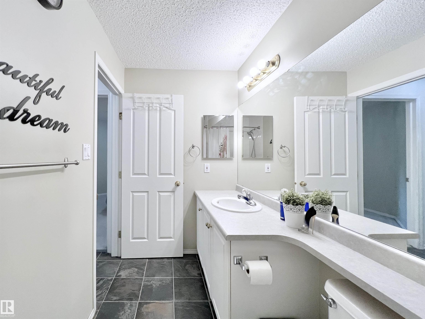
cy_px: 160
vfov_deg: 89.9
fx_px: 160
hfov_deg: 106.2
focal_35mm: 13
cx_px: 212
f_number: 1.8
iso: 100
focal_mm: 1.57
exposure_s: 1/120
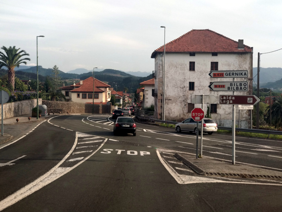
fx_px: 424
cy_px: 106
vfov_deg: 28.0
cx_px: 141
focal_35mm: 52
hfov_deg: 36.8
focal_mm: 5.99
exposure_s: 1/246
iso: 100
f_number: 2.6
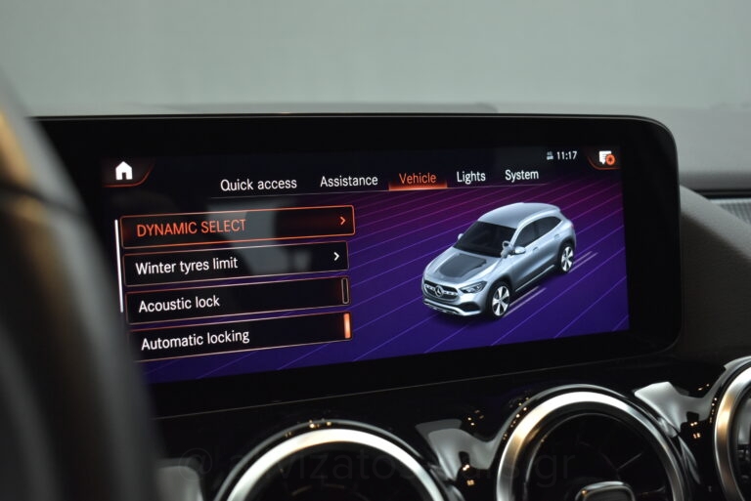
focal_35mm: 39
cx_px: 376
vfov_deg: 34.3
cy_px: 250
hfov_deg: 49.5
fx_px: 814
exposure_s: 1/100
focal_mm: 26
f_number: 4
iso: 1600
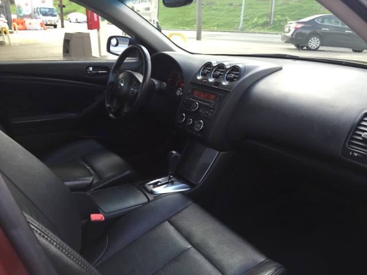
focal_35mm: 29
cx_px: 184
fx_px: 307
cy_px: 138
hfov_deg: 61.7
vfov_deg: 48.2
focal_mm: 4.15
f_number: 2.2
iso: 40
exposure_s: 1/120
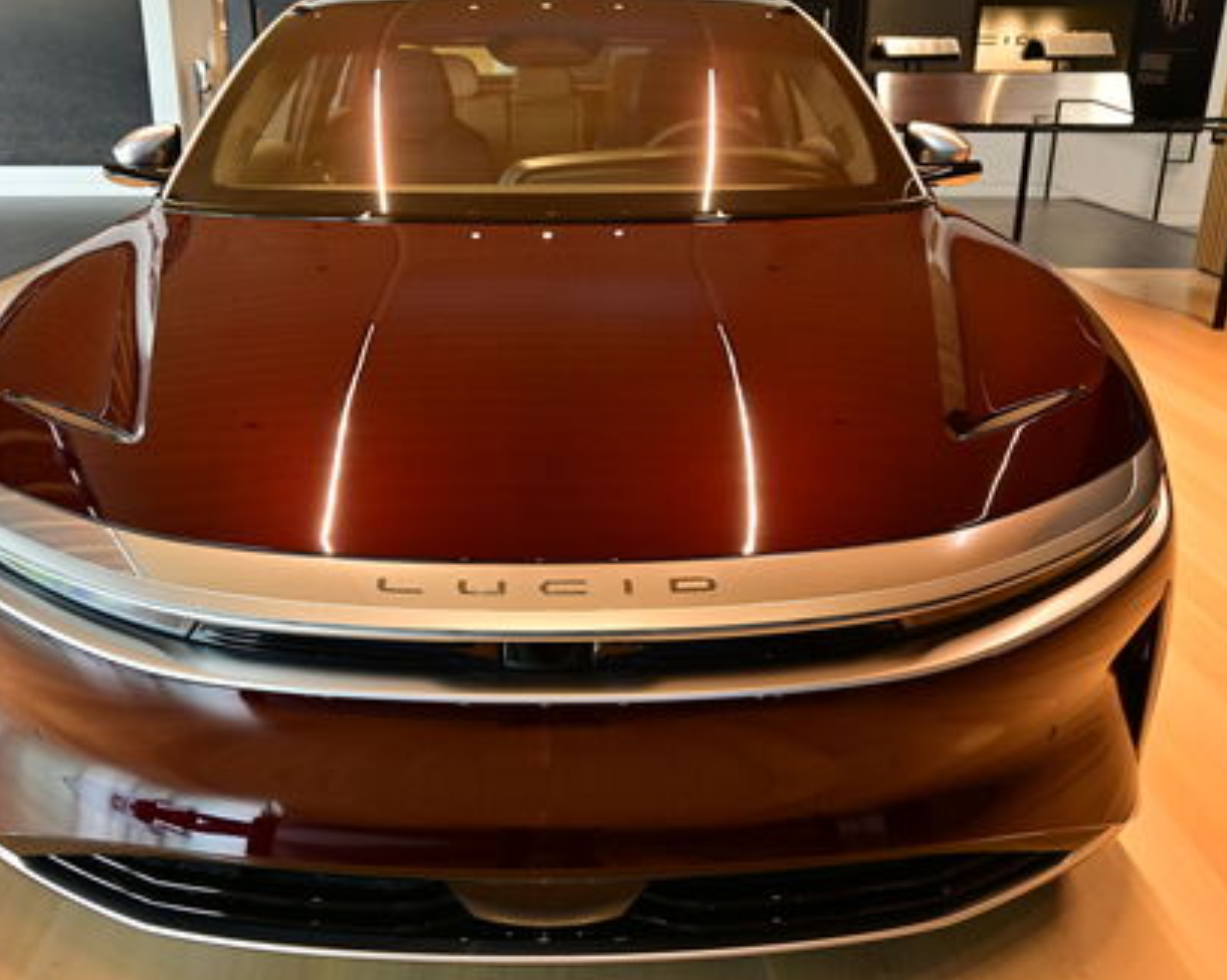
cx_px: 555
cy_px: 541
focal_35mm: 34
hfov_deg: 52.8
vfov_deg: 43.3
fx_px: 1234
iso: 400
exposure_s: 1/60
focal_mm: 16
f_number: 4
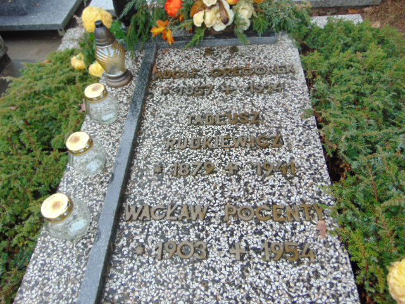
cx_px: 202
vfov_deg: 54.9
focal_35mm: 25
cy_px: 152
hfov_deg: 69.4
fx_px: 292
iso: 80
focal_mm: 4.5
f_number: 3
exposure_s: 1/100
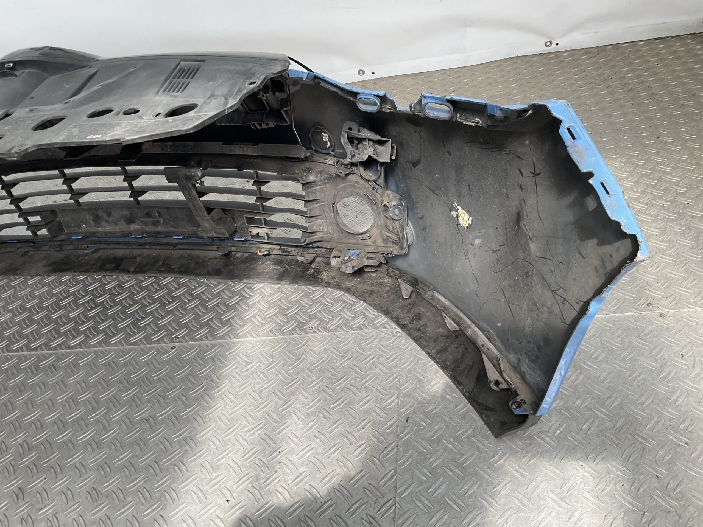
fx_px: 589
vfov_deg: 48.2
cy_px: 264
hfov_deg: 61.7
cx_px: 352
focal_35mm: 29
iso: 16
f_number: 1.8
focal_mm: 3
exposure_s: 1/161
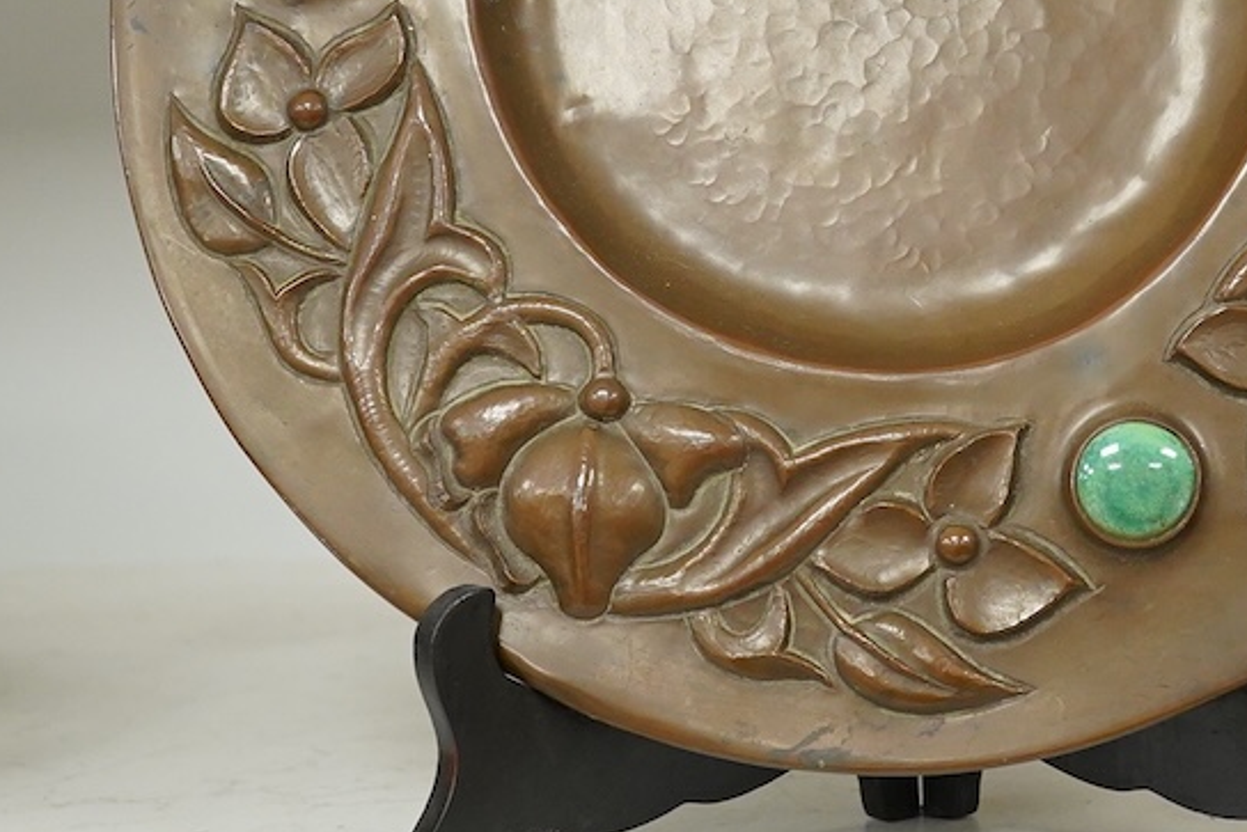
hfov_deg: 21.8
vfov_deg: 14.6
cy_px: 87
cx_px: 875
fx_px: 3222
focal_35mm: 93
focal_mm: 30
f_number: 7.1
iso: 2500
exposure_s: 1/160
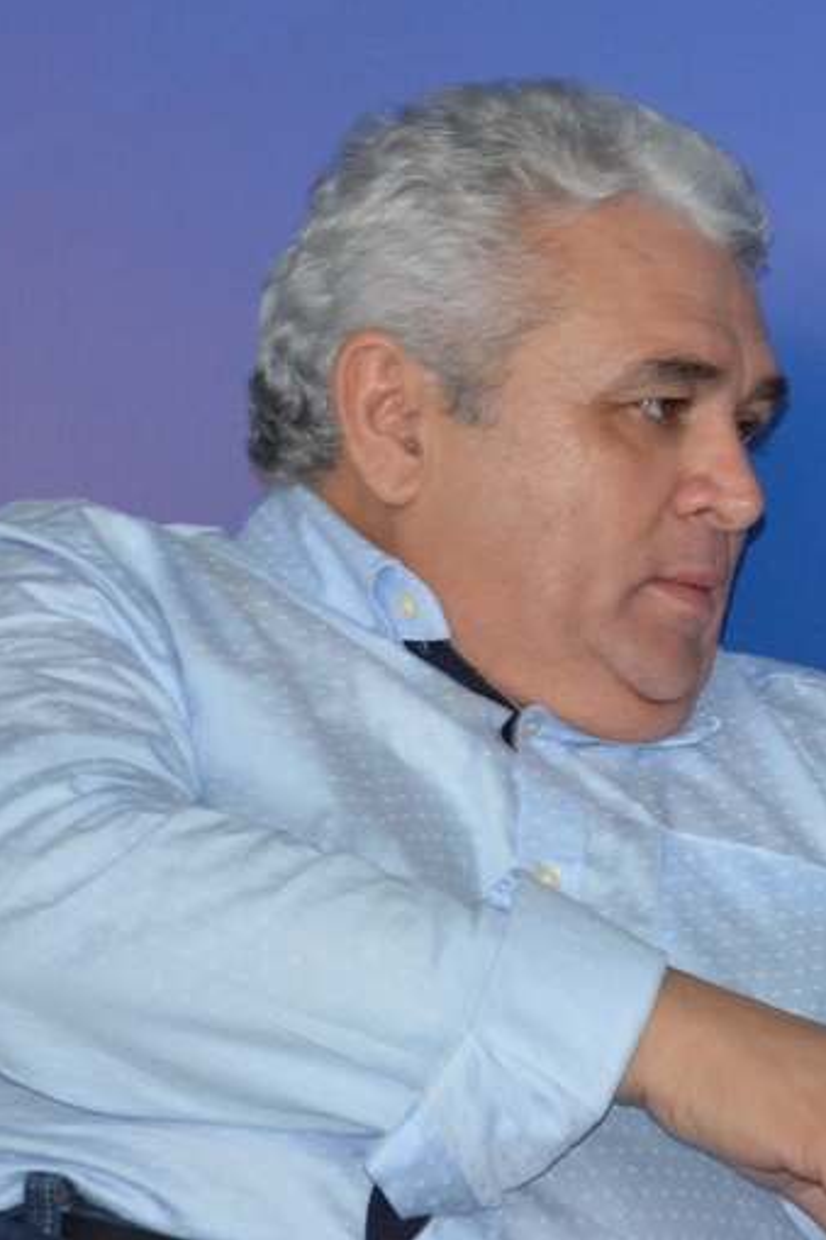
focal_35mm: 256
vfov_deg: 8.0
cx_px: 1106
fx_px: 8816
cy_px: 626
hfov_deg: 5.3
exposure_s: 1/60
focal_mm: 85
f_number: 5.6
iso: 3200
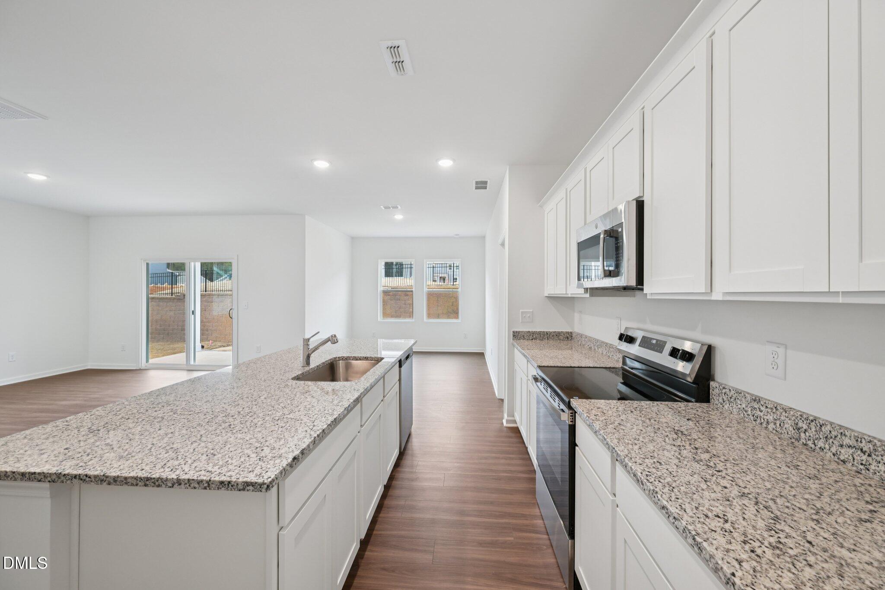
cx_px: 442
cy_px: 295
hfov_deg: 104.3
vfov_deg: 81.2
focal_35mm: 14
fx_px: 344
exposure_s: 1/15
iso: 400
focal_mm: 14
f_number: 8
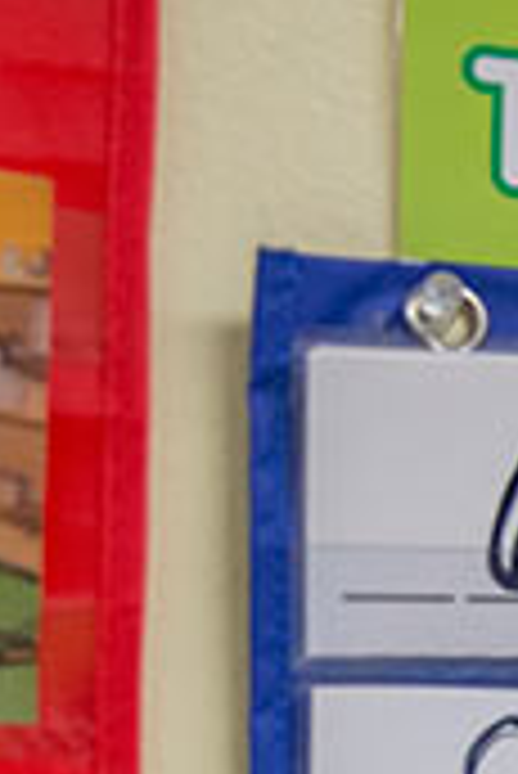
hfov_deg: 10.6
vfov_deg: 16.8
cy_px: 857
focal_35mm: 118
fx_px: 2542
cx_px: 1041
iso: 1250
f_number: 4
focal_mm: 35
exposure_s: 1/250
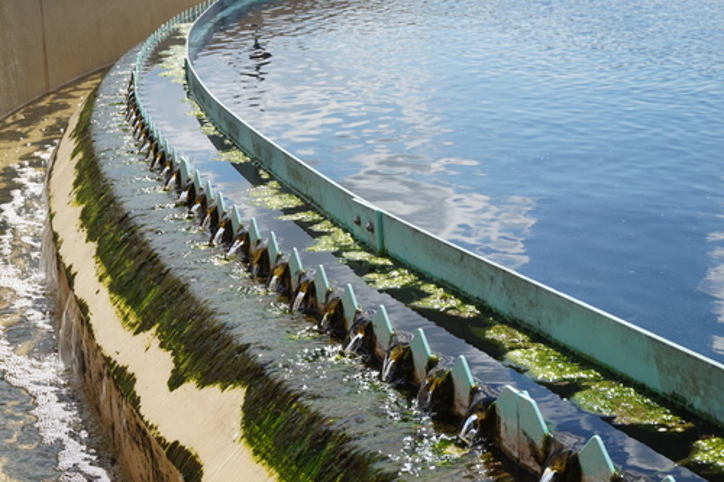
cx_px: 362
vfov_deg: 18.2
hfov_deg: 27.0
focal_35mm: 75
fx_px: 1508
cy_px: 241
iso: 100
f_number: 14
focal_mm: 50
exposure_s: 1/100
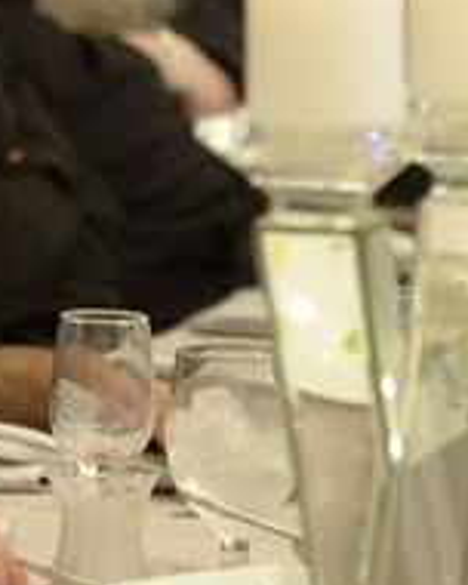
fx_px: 8588
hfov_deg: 3.1
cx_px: -514
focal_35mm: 496
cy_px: 2
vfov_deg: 3.9
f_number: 2.8
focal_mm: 98
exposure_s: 1/125
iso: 2000
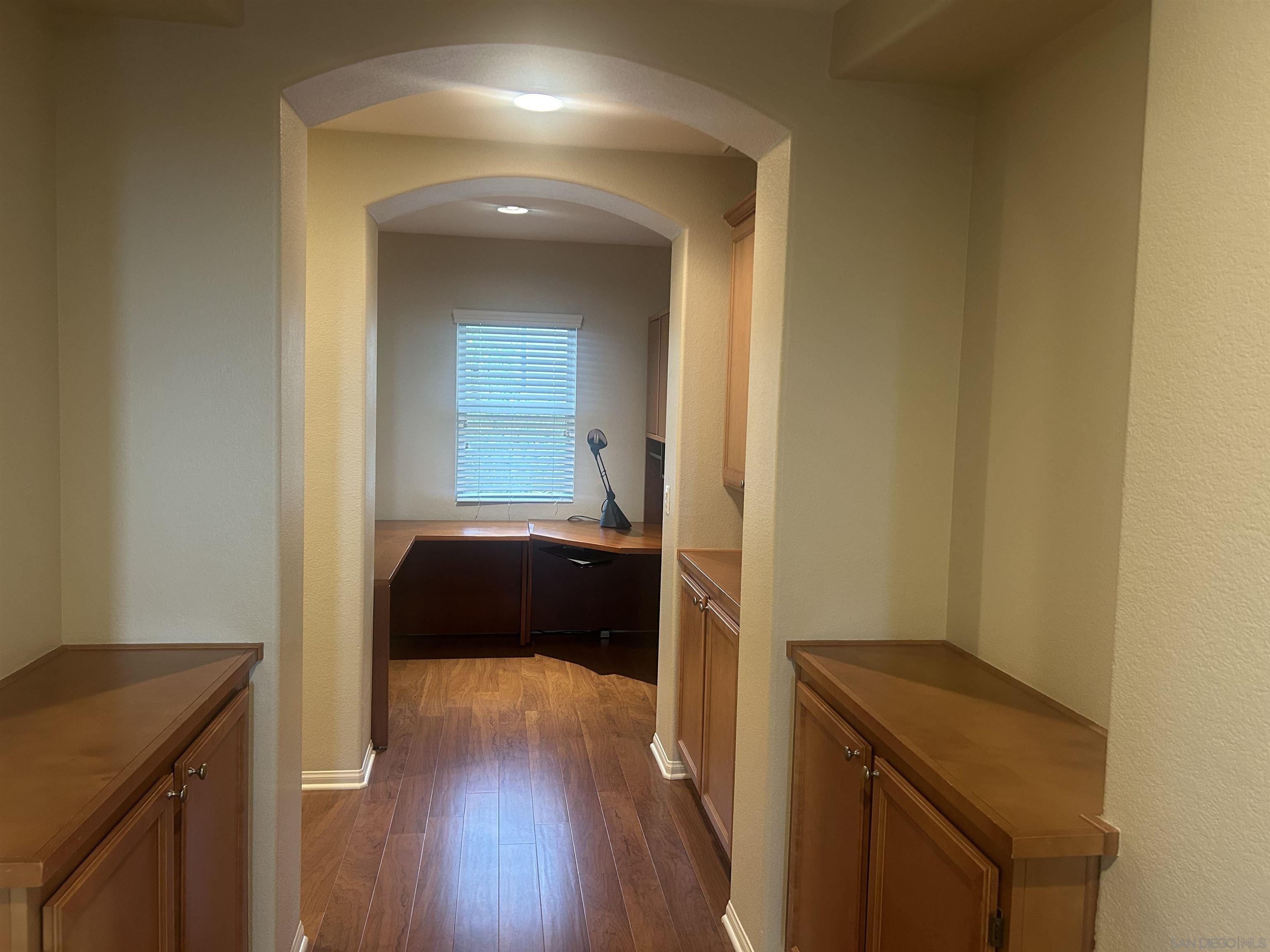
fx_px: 954
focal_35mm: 26
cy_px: 476
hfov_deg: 67.3
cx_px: 635
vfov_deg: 53.1
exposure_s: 1/60
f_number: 1.5
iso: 250
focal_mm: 5.7
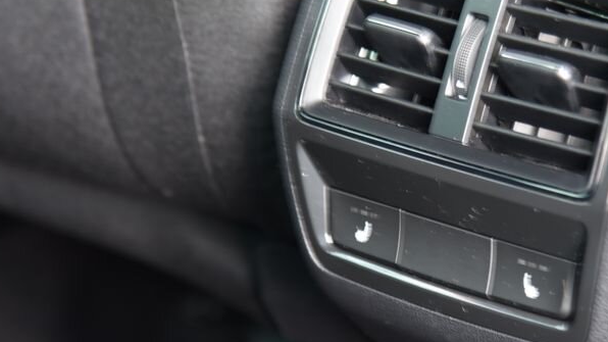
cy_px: 74
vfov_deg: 5.6
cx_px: 410
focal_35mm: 216
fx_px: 3482
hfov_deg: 10.0
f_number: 4
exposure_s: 1/10
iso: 500
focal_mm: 120
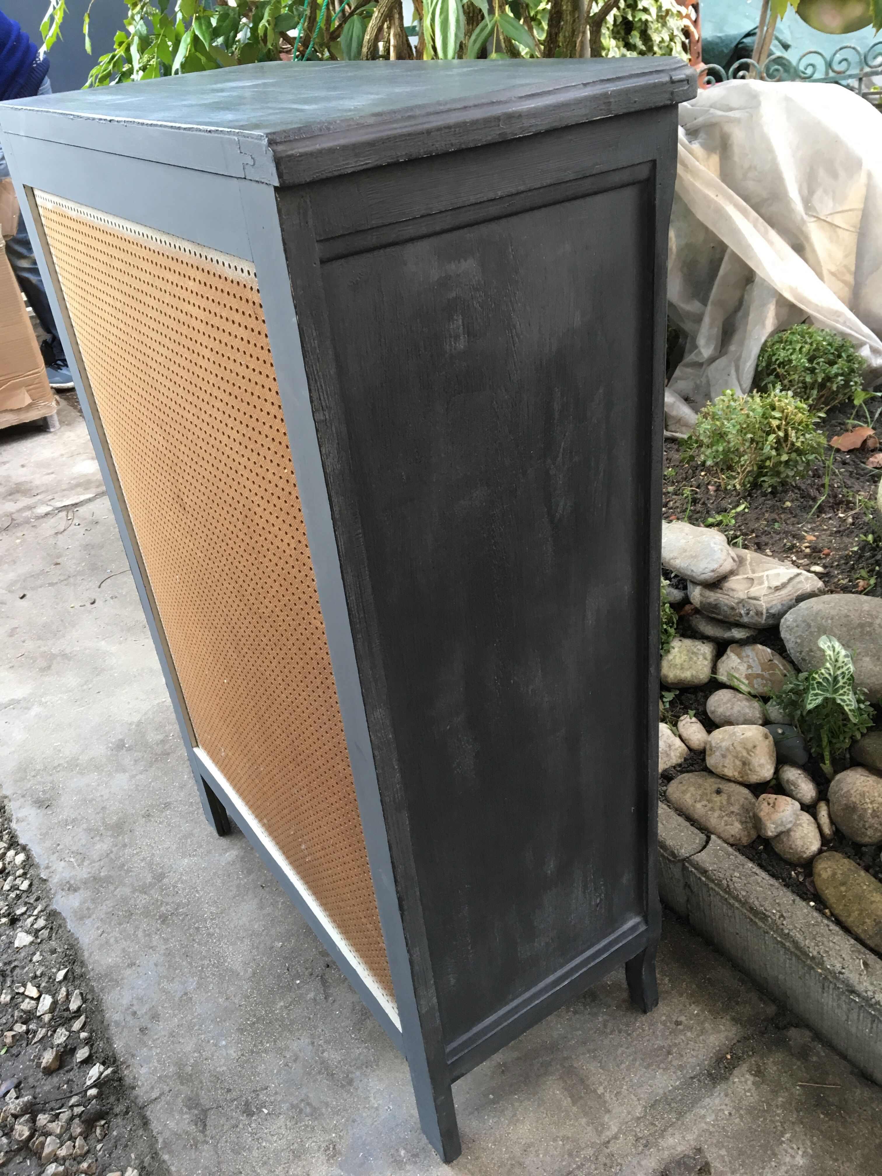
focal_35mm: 29
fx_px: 985
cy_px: 588
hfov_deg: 48.2
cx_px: 441
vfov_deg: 61.7
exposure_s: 1/33
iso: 100
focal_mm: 4.15
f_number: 2.2
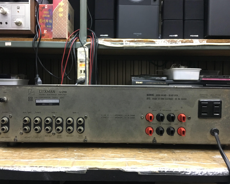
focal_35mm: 33
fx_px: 225
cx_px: 115
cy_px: 96
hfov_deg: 54.2
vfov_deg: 44.5
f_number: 2.2
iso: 200
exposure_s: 1/20
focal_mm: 4.15
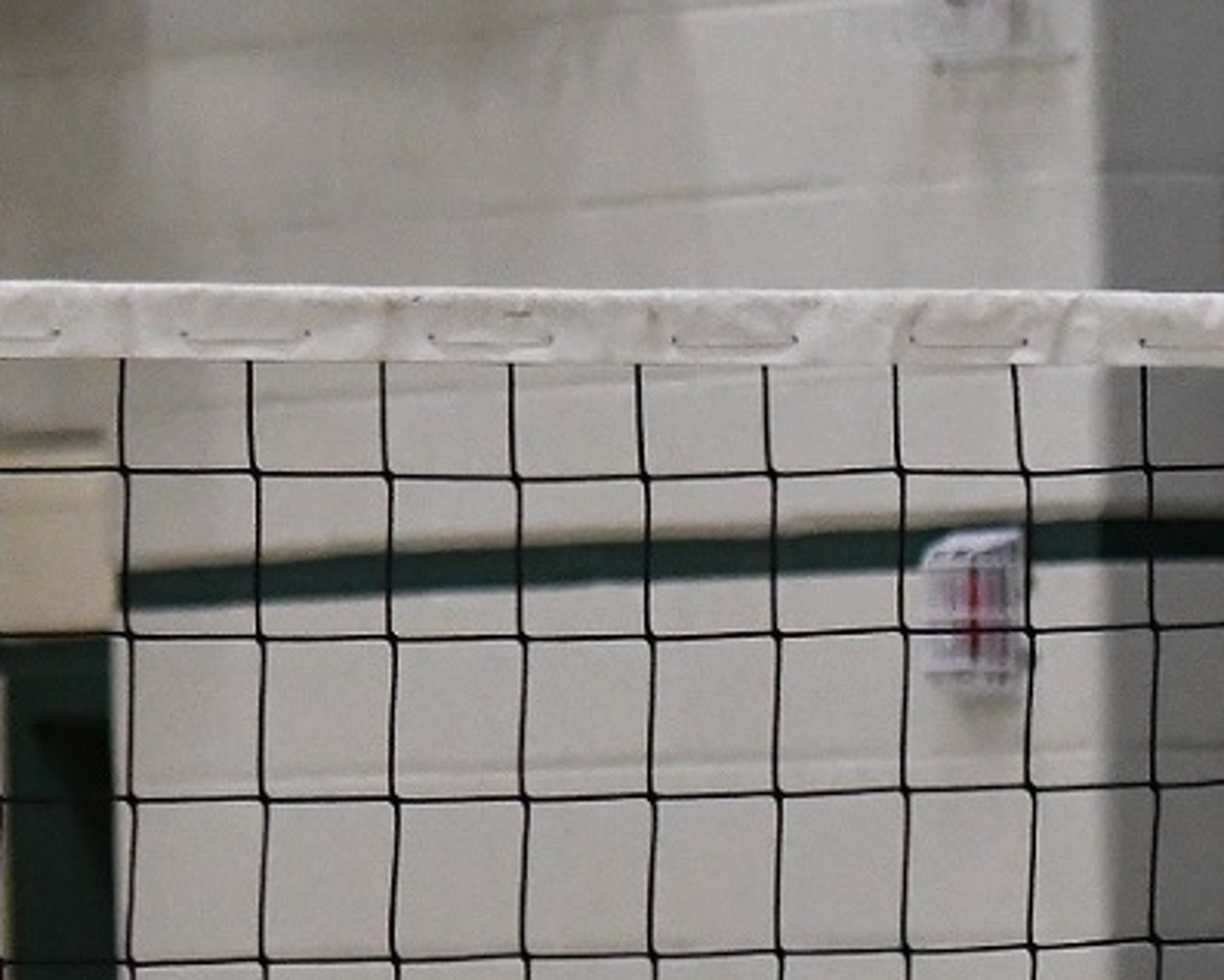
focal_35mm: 368
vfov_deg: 4.2
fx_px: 13354
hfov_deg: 5.2
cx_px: -290
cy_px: 831
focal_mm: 85
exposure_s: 1/1000
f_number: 2.8
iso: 3600
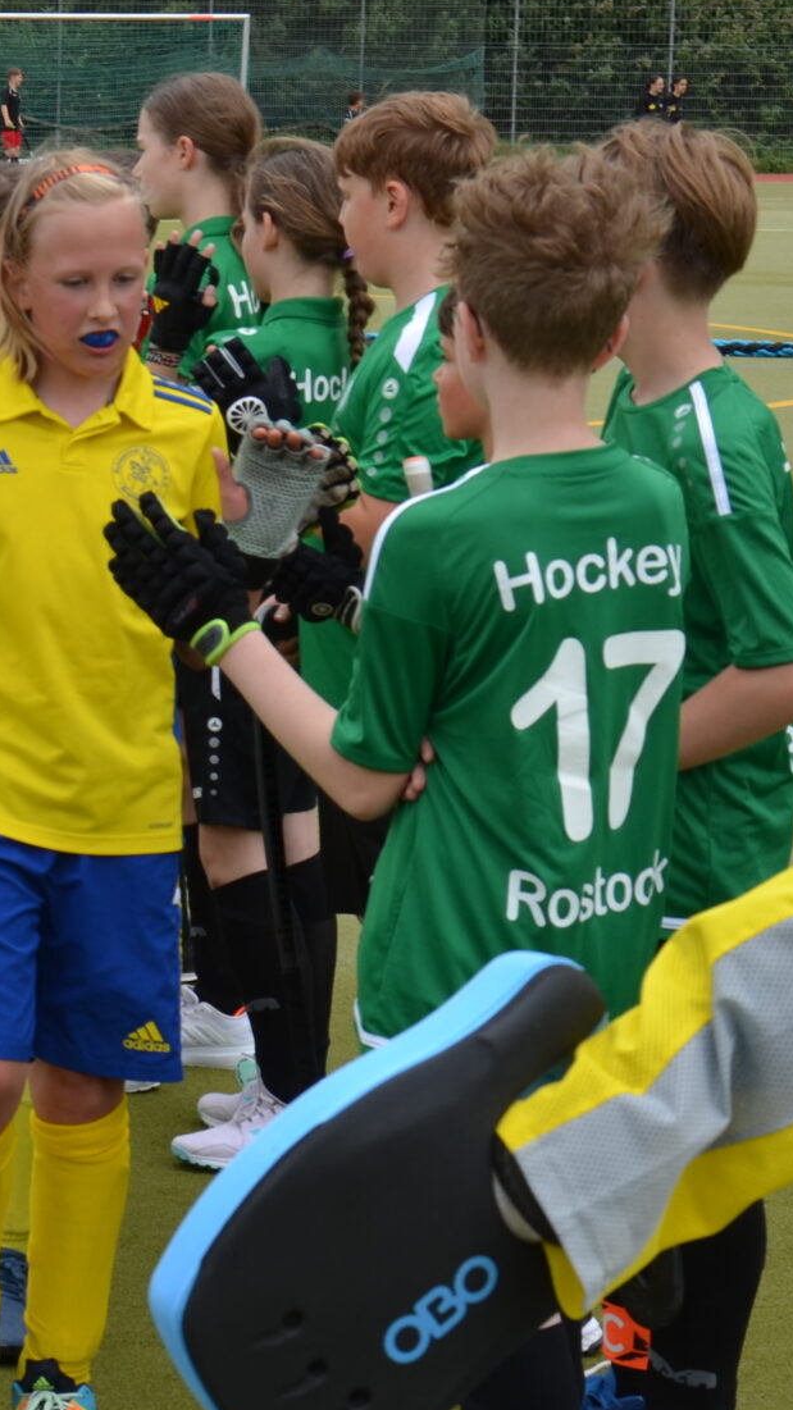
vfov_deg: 17.3
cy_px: 601
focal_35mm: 124
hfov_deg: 9.6
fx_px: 4637
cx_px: -249
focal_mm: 34
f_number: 8
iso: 160
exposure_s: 1/250
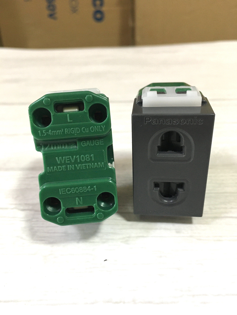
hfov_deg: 48.2
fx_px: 265
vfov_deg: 61.7
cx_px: 118
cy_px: 158
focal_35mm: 29
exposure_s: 1/33
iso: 160
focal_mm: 4.15
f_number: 2.2
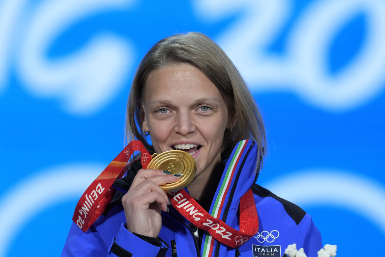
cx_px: 186
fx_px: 6707
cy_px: 128
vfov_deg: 2.2
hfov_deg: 3.3
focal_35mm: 627
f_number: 4.5
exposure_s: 1/500
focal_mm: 400
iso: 2000
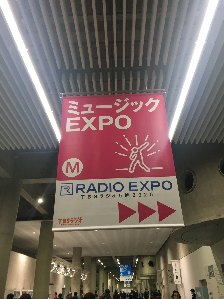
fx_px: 250
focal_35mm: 29
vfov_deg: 61.7
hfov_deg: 48.2
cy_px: 150
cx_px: 112
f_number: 2.2
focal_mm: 4.15
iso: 80
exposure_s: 1/30
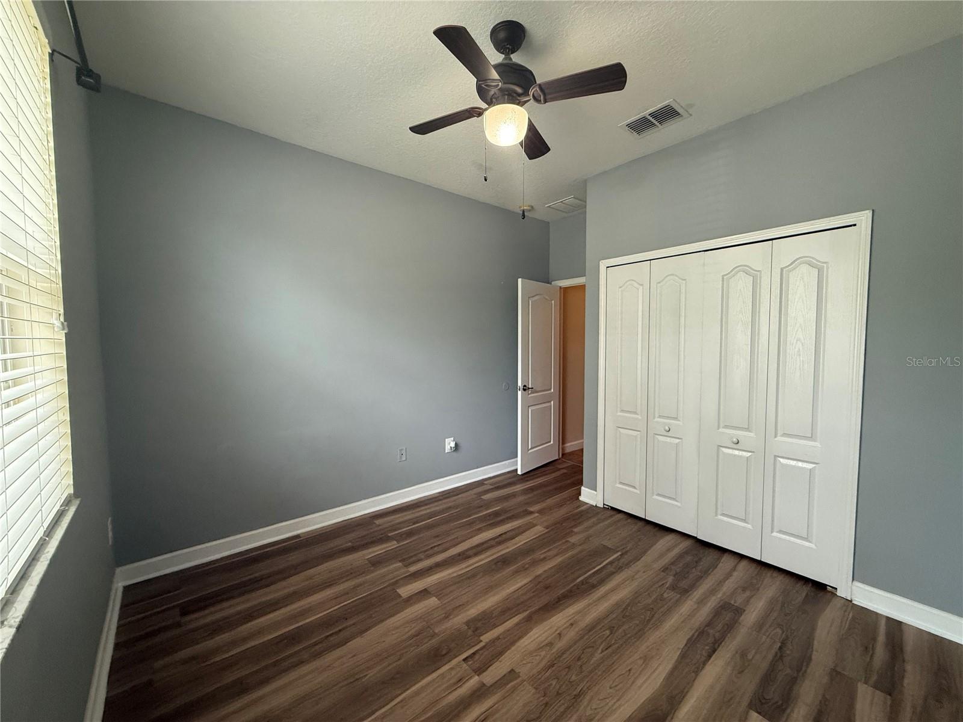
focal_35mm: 14
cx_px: 482
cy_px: 361
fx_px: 389
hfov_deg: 102.1
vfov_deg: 85.7
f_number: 2.2
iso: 320
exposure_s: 1/120
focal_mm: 2.22
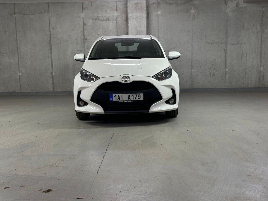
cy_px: 100
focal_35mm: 48
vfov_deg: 30.3
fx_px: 372
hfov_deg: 39.7
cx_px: 134
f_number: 1.78
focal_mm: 6.86
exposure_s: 1/50
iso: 160
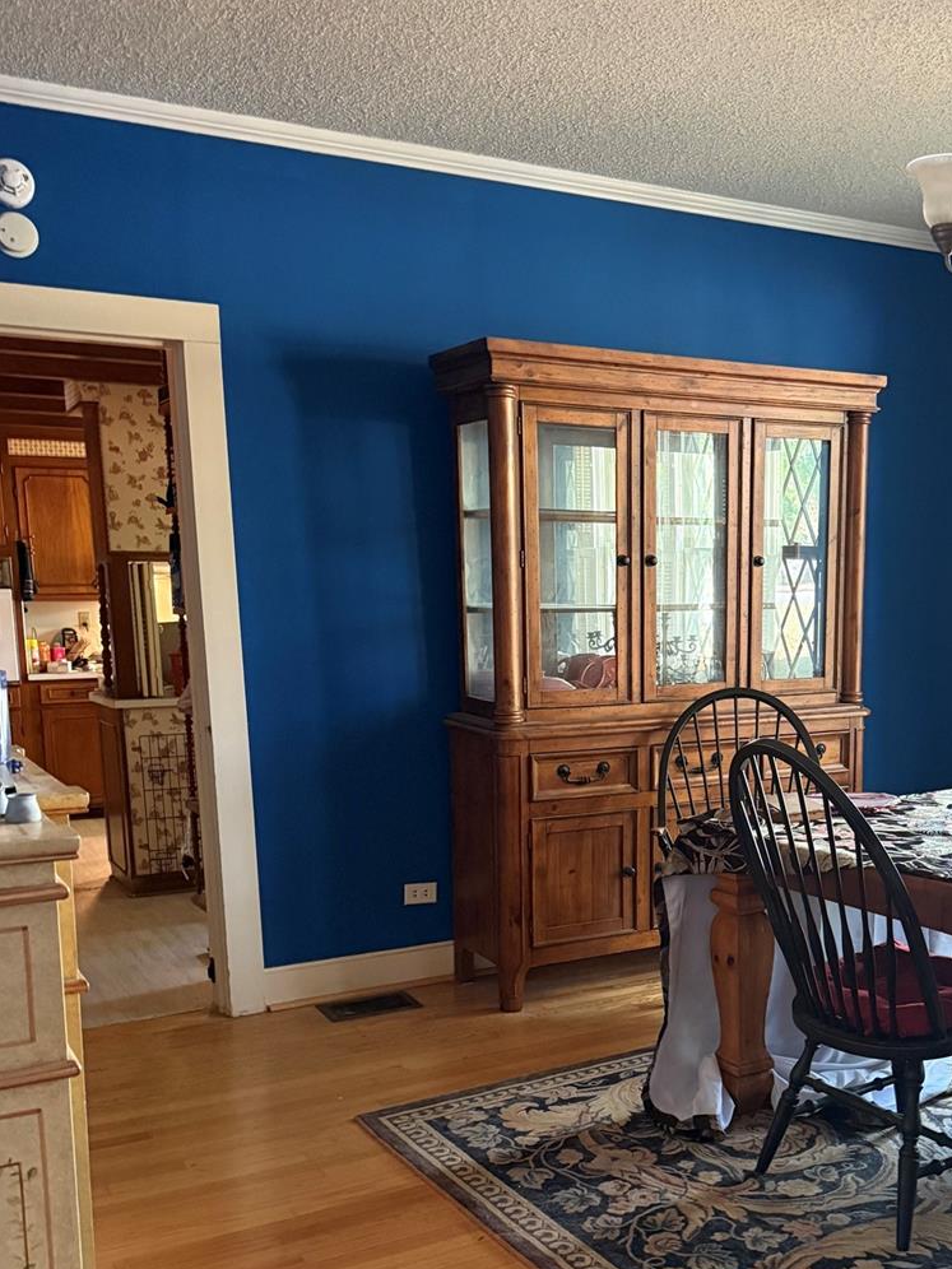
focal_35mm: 37
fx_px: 1357
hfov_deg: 37.9
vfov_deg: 49.7
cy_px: 792
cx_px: 692
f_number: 1.78
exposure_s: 1/40
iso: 800
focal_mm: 6.76
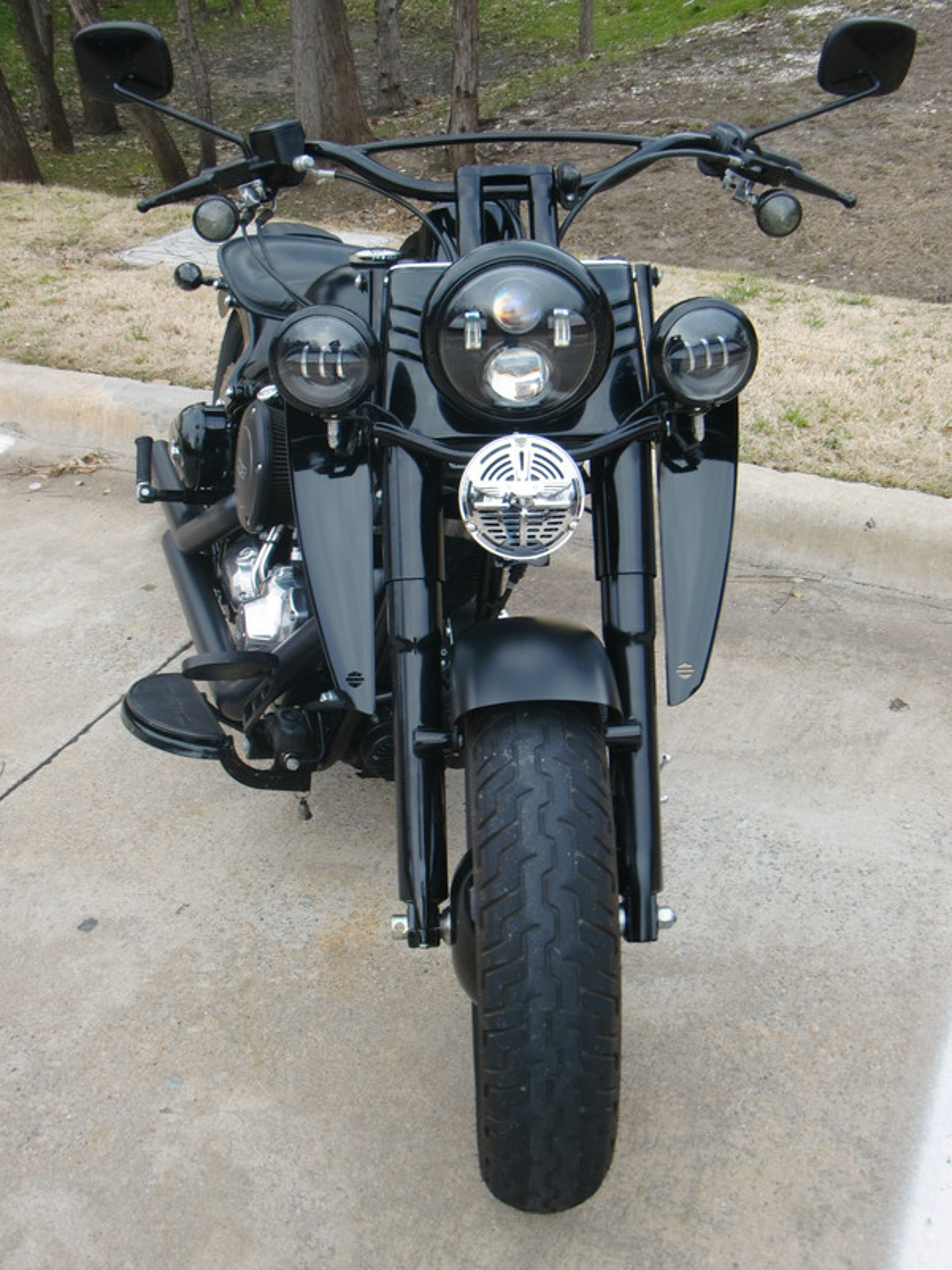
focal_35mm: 38
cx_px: 476
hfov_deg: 37.7
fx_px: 1393
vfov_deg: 49.0
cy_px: 635
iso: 64
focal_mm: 6.66
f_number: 3.9
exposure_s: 1/125
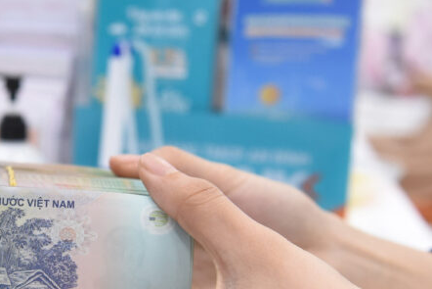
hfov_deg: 23.9
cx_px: 22
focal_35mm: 82
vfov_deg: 16.7
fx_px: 984
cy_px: 170
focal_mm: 31
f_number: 4
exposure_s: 1/400
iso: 2500
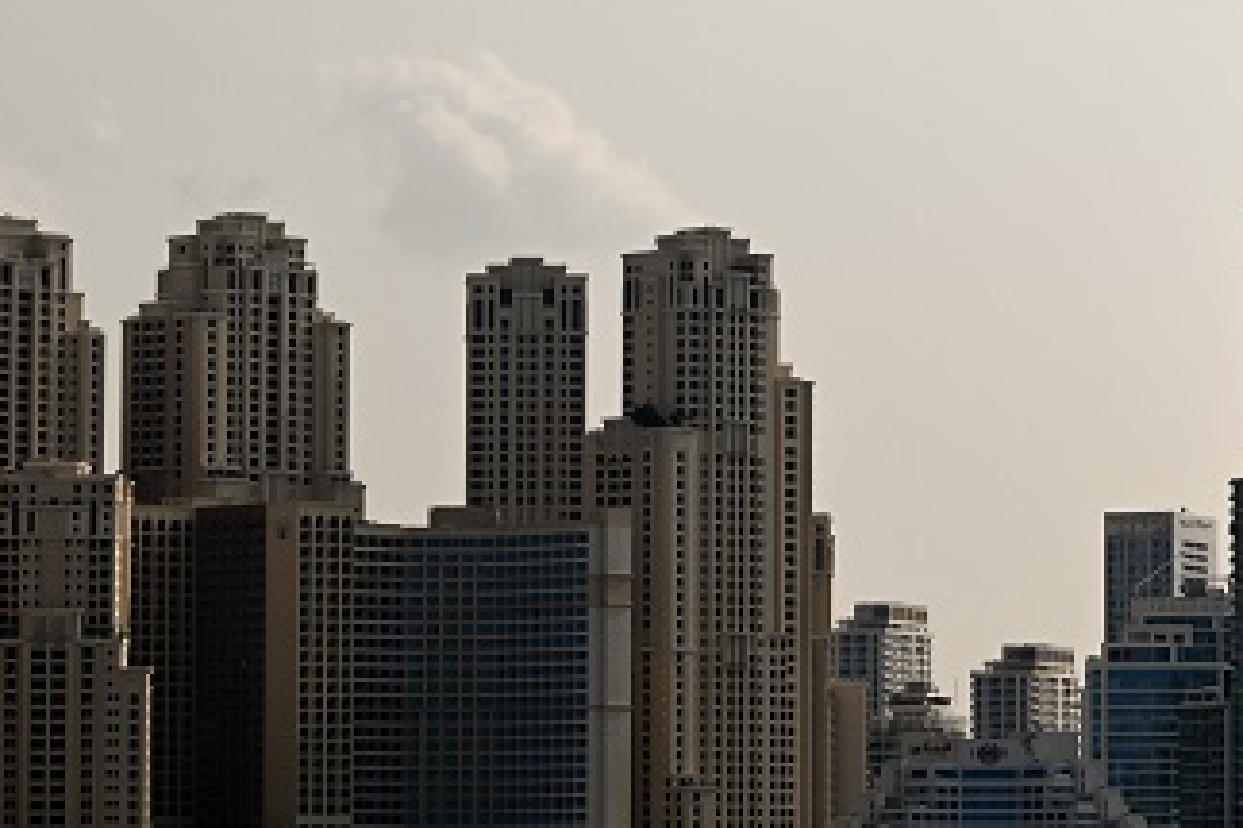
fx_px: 7109
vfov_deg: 6.7
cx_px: 1612
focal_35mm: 206
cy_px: 150
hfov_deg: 9.8
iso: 100
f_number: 8
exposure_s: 1/1000
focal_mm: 70
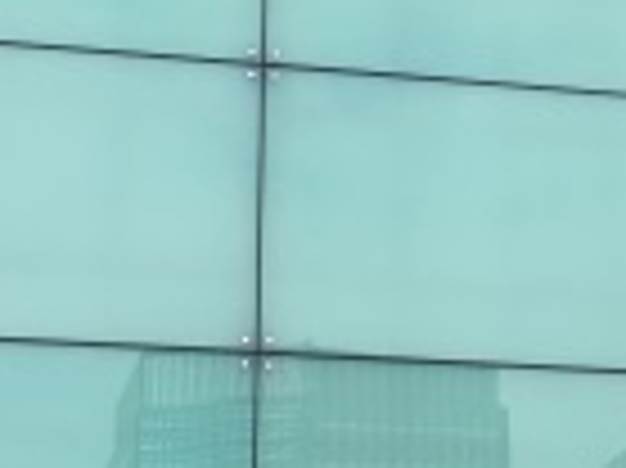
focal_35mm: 75
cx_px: 590
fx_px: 1355
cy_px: 81
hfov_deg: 25.0
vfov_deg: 19.4
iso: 25
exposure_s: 1/519
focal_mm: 4.15
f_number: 2.2
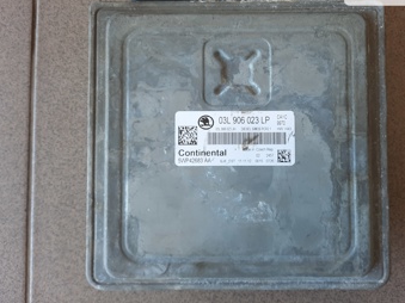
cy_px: 119
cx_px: 244
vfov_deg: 45.1
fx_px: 363
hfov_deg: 57.9
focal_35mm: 31
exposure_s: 1/50
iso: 100
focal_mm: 4.6
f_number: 2
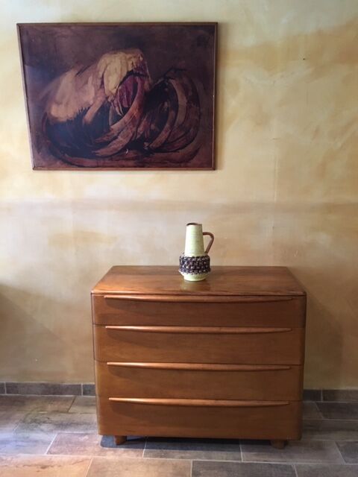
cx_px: 179
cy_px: 238
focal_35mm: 29
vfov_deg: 61.7
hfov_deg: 48.2
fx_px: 400
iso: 200
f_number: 2.2
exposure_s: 1/33
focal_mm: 4.15
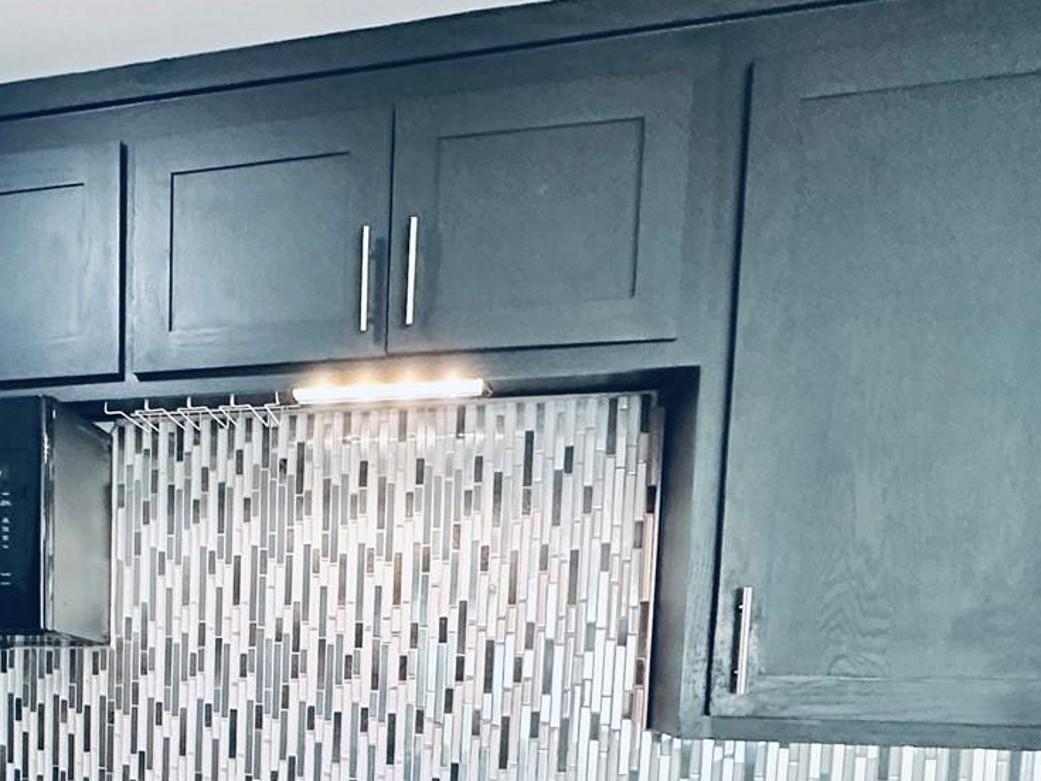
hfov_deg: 43.6
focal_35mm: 39
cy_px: 777
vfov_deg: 33.7
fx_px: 1173
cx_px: 98
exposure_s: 1/60
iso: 500
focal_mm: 2.22
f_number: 2.2
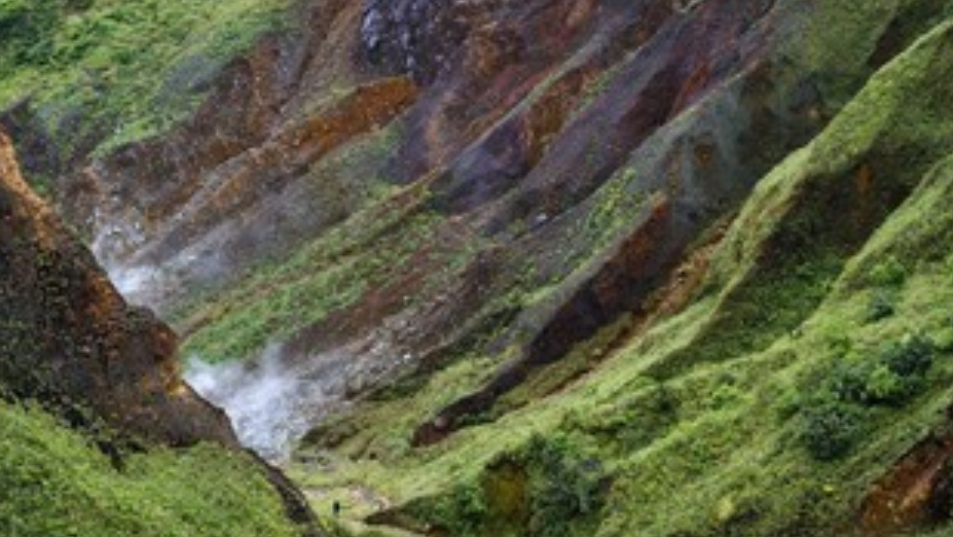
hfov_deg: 36.3
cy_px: 204
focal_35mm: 57
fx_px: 1441
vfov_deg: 21.1
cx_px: 345
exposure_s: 1/80
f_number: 9
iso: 200
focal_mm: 40
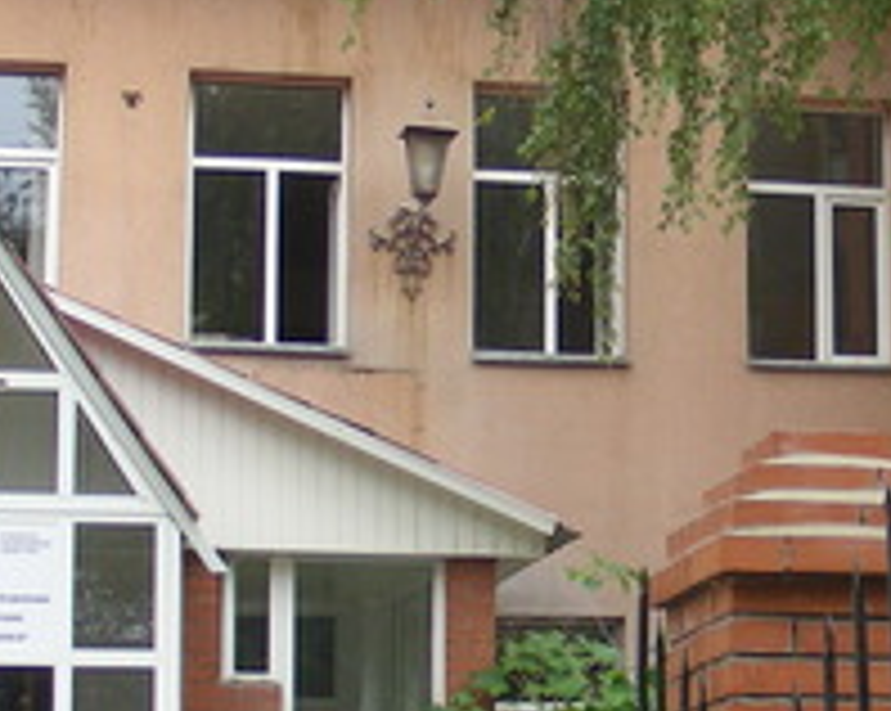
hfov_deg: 15.9
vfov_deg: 12.8
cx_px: 770
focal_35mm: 120
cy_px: 400
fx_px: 3161
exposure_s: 1/106
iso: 50
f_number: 3.5
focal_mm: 6.3
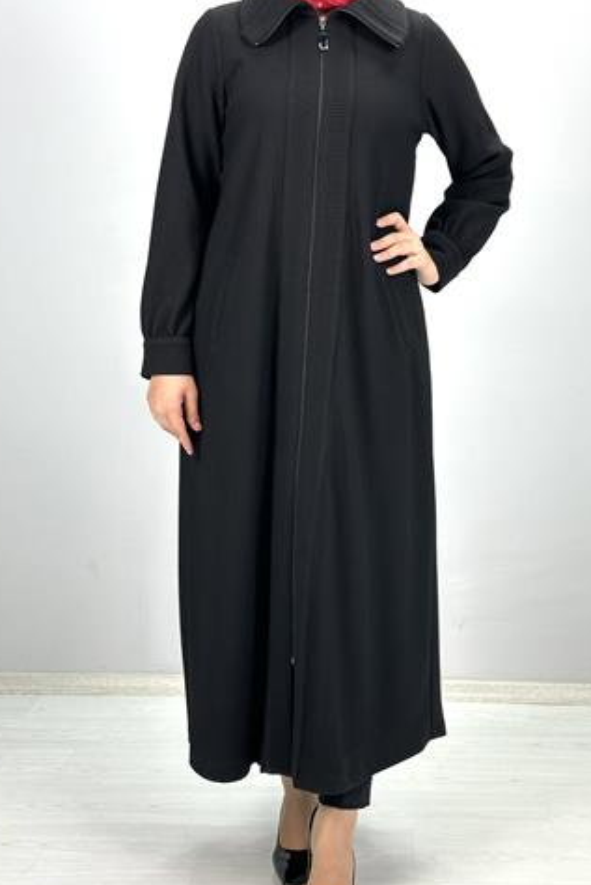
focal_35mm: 56
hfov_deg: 24.2
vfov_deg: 35.6
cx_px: 345
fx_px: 1378
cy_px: 480
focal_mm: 6.86
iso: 50
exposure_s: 1/133
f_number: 1.78
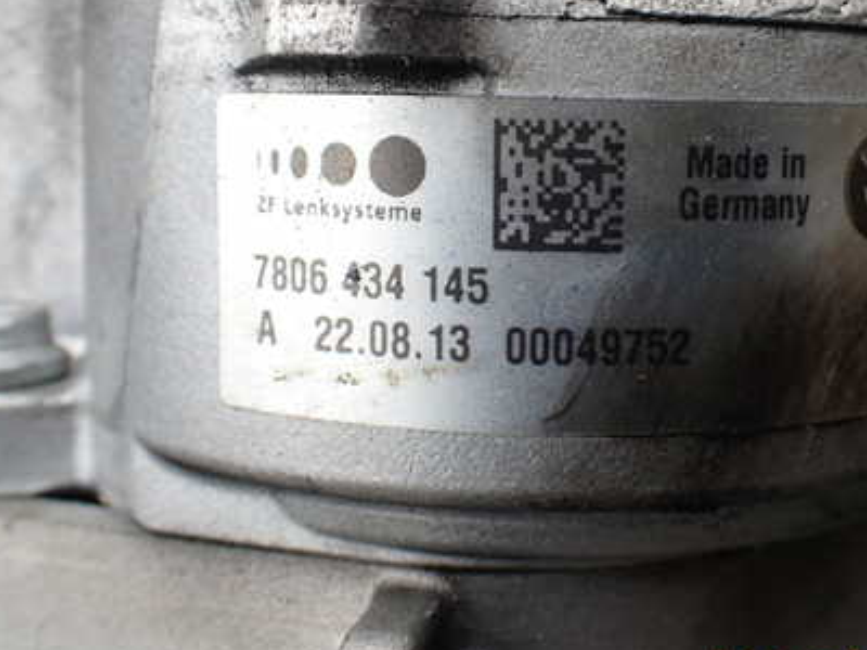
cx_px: 555
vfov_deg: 31.9
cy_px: 214
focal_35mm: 45
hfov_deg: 41.7
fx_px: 1127
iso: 100
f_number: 3.2
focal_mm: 5.4
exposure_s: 1/160
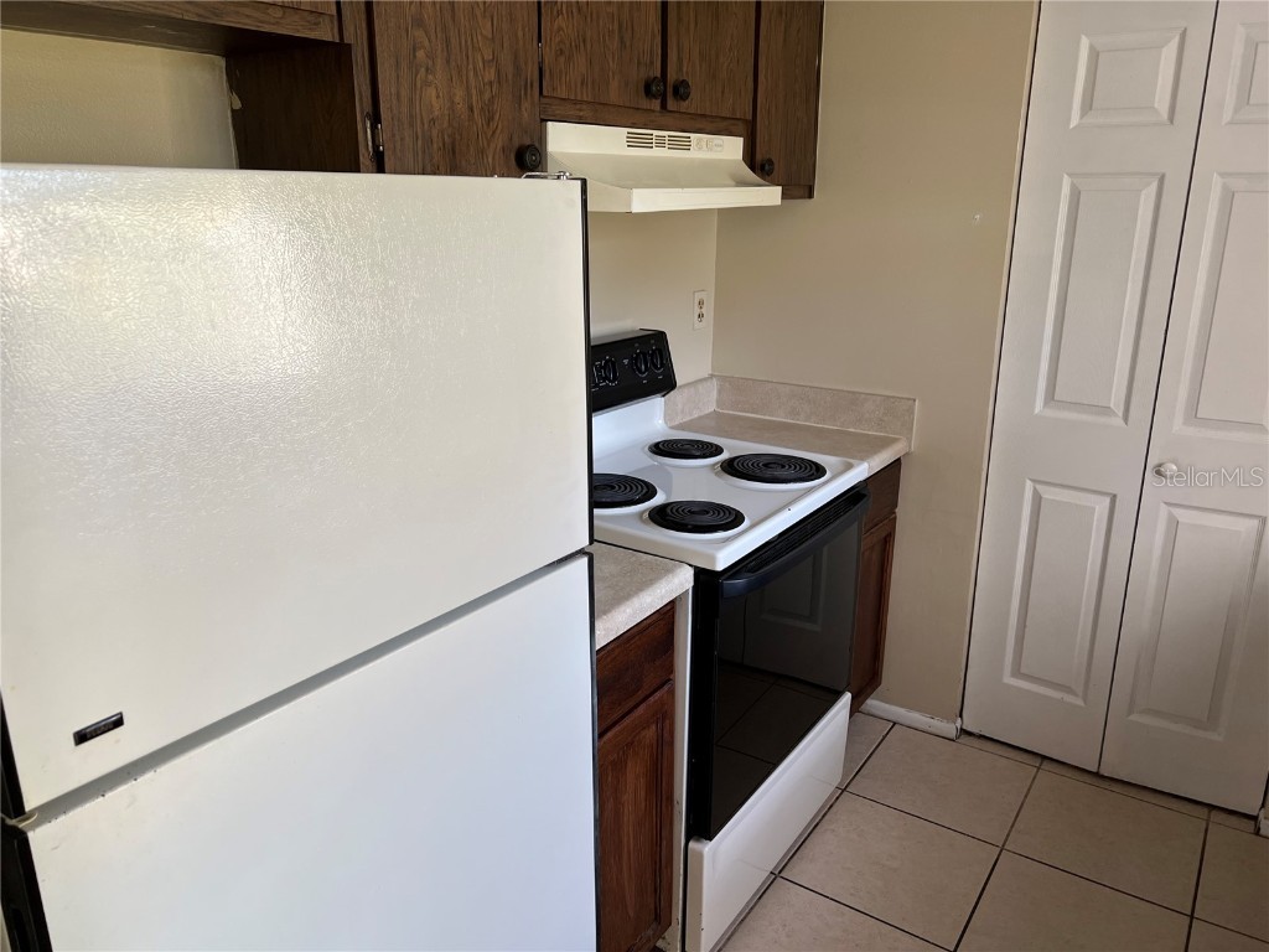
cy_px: 476
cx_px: 634
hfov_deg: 67.3
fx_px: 953
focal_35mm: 26
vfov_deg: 53.1
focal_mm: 5.7
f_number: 1.5
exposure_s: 1/121
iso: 125
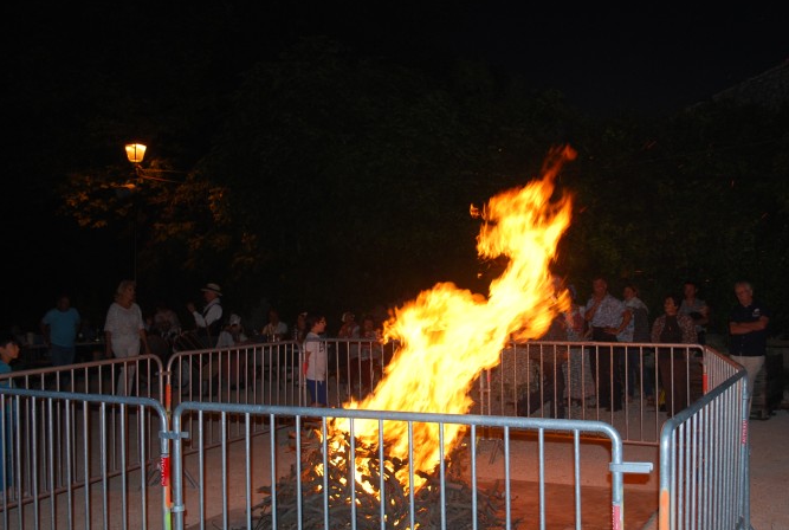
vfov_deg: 37.0
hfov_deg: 52.7
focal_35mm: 36
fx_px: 791
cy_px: 302
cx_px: 468
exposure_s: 1/60
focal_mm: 20
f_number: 3.8
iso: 200
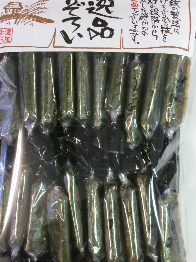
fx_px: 453
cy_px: 140
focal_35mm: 60
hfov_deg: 24.4
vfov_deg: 32.2
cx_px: 88
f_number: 4.7
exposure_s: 1/50
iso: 800
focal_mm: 7.8
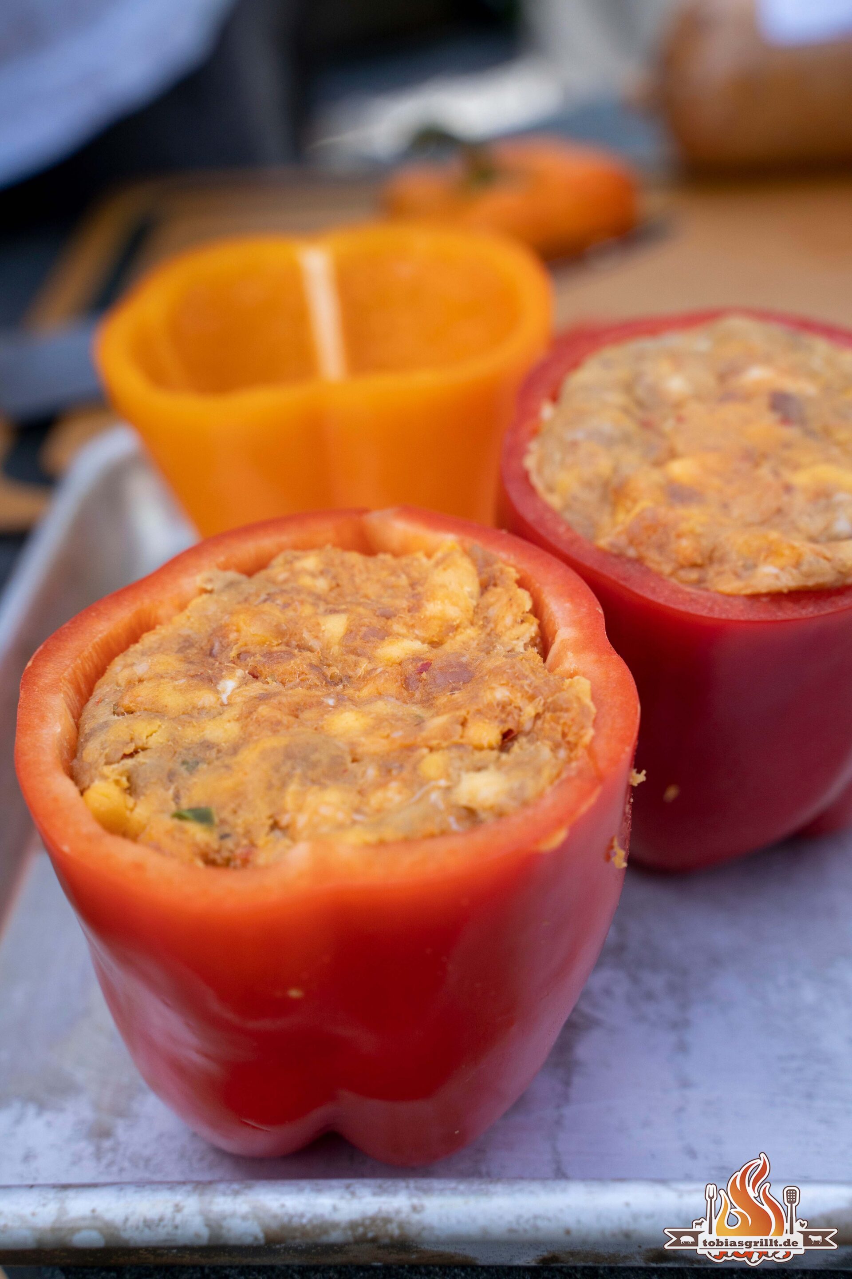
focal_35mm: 49
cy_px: 640
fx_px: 1739
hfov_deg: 27.5
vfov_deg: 40.3
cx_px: 426
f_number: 6.3
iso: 200
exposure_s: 1/640
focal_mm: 49
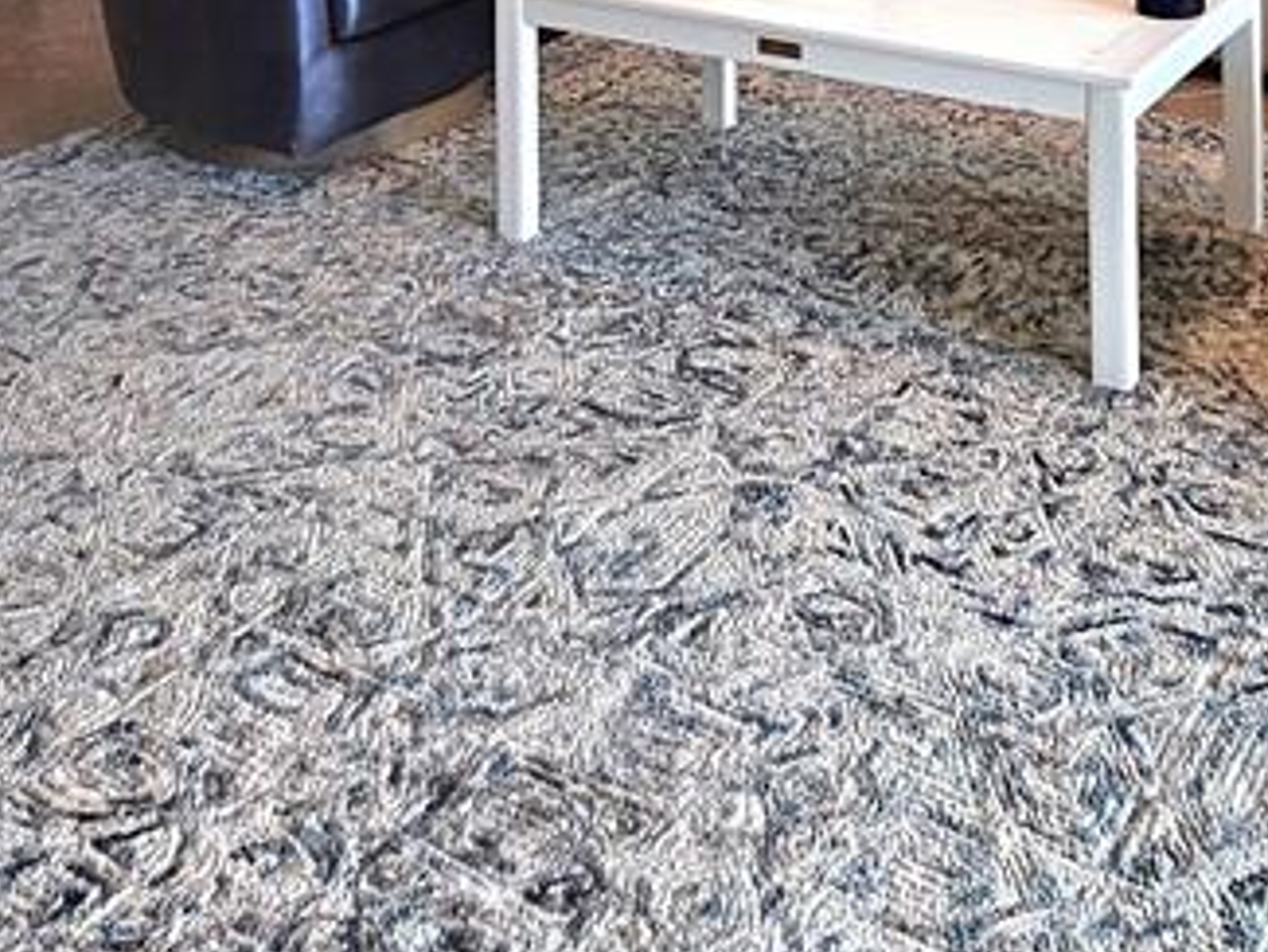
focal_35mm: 41
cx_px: 1014
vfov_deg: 27.3
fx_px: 1502
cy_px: -386
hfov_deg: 43.6
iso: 200
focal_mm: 2.2
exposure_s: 1/60.2
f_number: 2.2
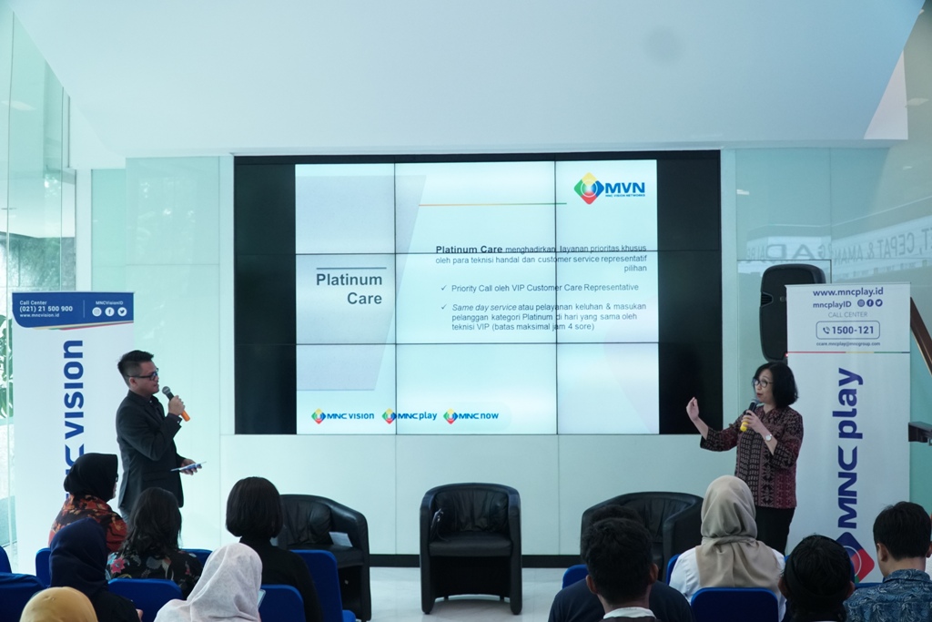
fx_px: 1087
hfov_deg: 46.4
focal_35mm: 42
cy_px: 311
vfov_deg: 31.9
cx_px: 466
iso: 1250
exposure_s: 1/100
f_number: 4
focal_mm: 28
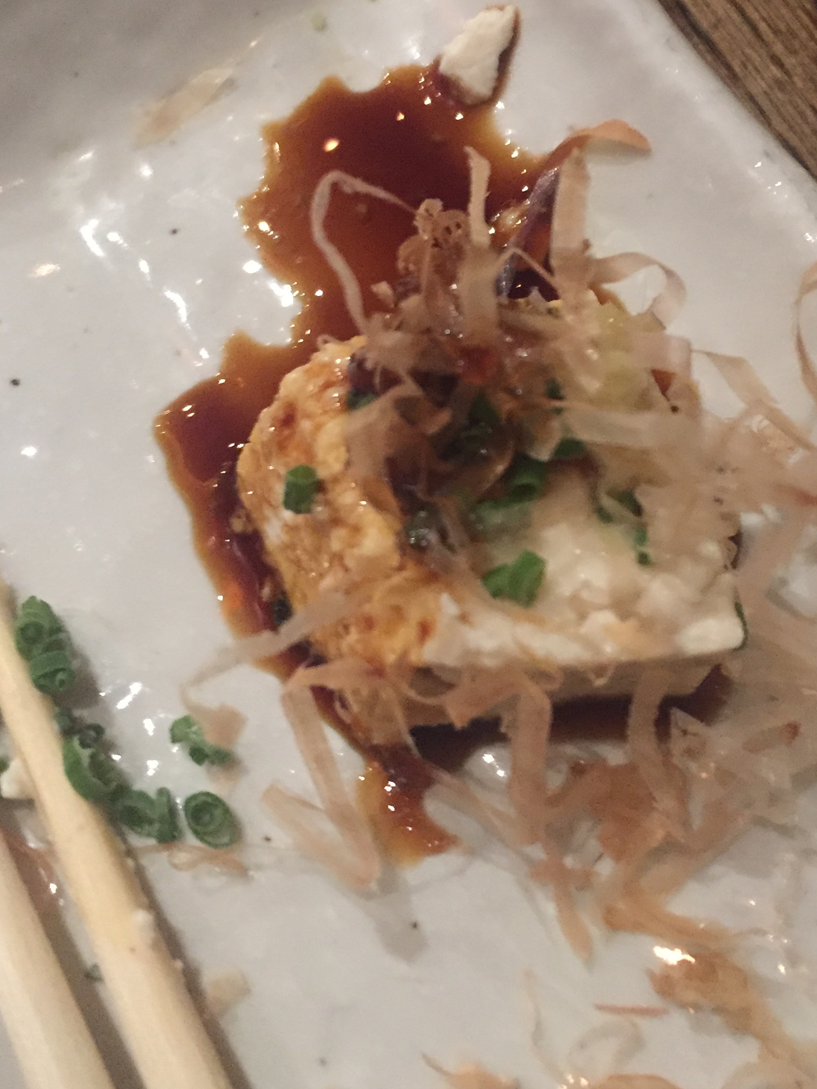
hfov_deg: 33.4
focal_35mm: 43
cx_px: 526
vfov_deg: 43.7
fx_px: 1353
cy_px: 463
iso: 500
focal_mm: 4.15
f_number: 2.2
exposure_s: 1/15
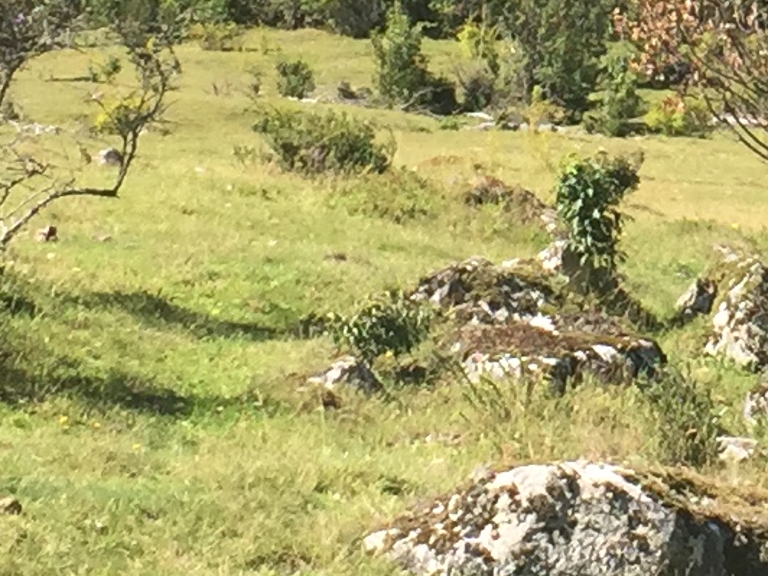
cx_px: 907
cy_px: -196
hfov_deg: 10.9
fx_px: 3949
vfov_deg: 8.2
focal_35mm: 178
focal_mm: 4.15
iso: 32
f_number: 2.2
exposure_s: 1/791
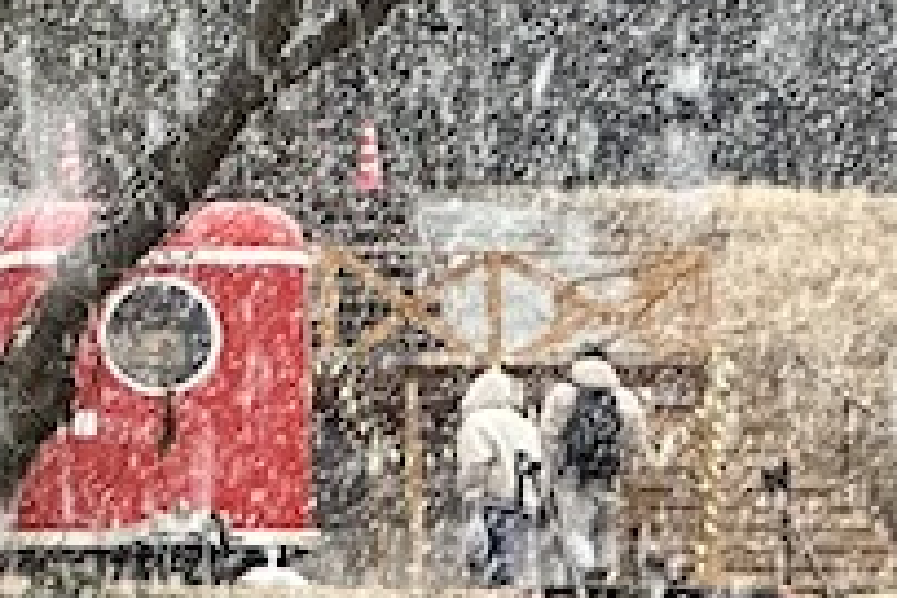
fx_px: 7823
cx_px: -752
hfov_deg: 6.4
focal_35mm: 314
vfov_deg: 4.4
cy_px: 708
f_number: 2.8
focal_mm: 9
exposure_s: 1/60
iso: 500
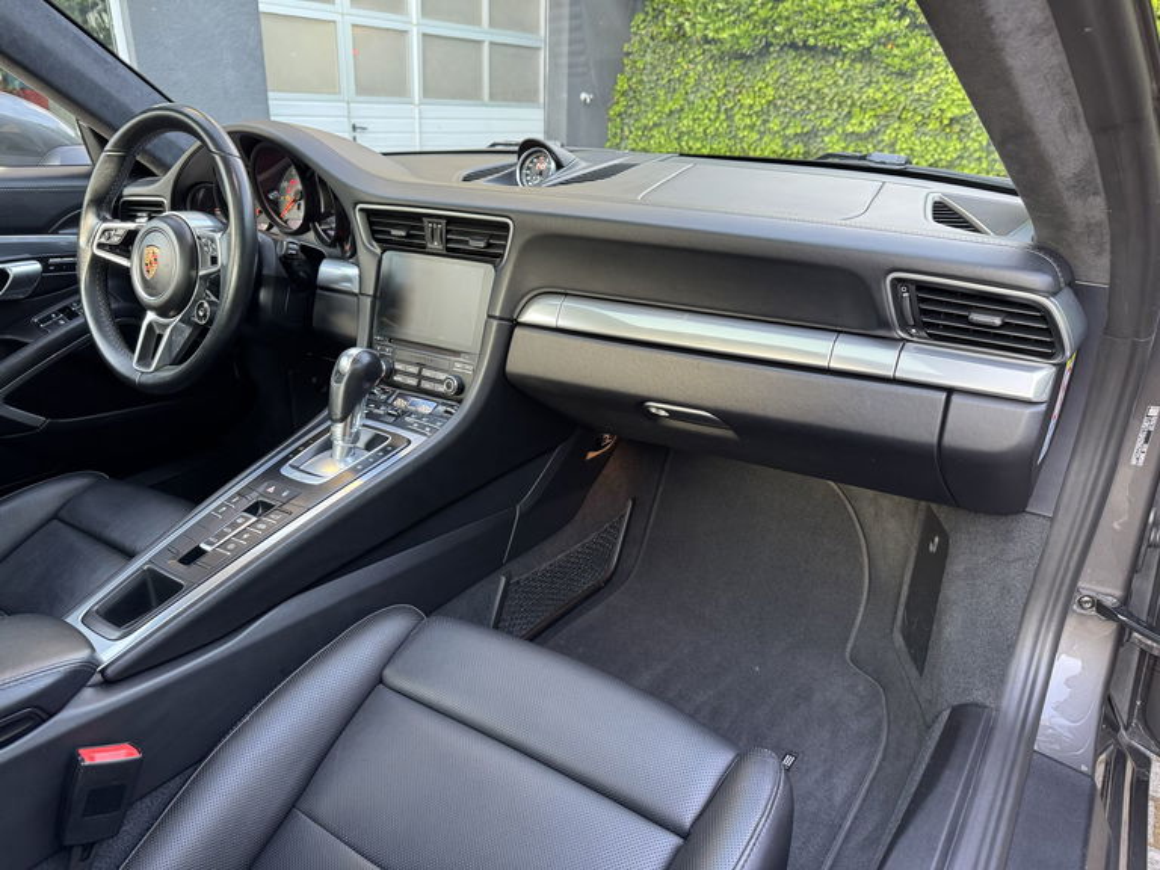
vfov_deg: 56.8
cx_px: 580
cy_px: 435
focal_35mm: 24
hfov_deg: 71.6
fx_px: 804
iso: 200
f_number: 1.78
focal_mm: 6.76
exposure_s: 1/63
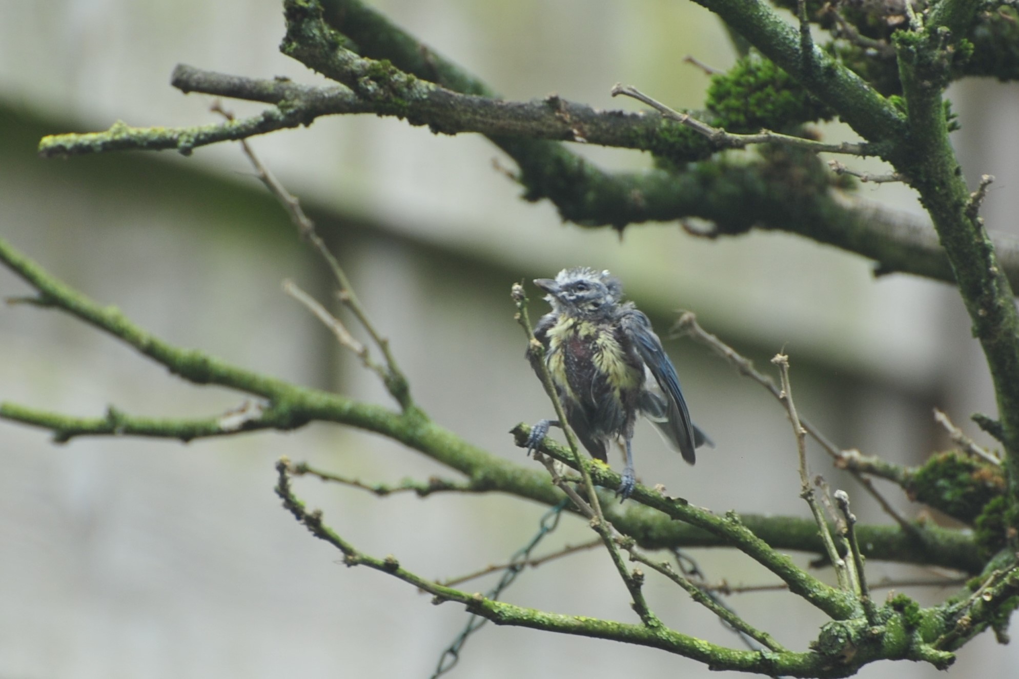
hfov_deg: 6.9
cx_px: 510
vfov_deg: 4.6
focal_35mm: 300
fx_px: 8488
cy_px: 340
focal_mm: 300
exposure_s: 1/60
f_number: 5.6
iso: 400
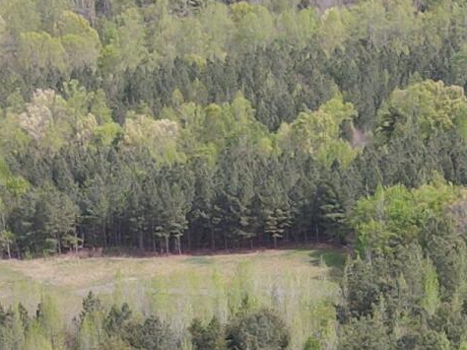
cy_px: 616
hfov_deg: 12.6
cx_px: 590
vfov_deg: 9.3
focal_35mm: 152
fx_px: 2050
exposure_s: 1/15
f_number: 2.8
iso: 110
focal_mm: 4.5
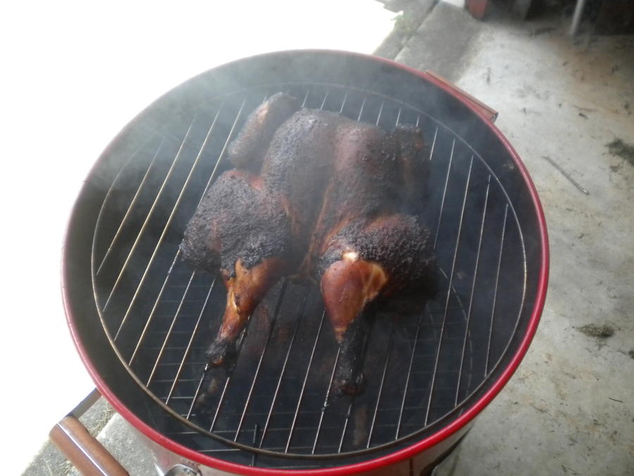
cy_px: 238
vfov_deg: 40.7
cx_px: 317
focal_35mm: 35
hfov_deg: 52.6
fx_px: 641
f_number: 3.1
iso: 400
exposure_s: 1/580
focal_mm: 6.3
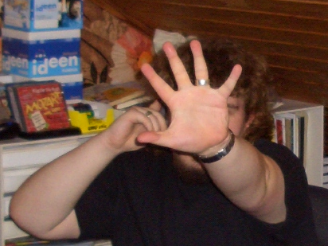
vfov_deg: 10.9
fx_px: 1289
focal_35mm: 136
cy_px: 190
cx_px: 267
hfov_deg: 14.4
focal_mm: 5.8
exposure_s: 1/60
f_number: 2.6
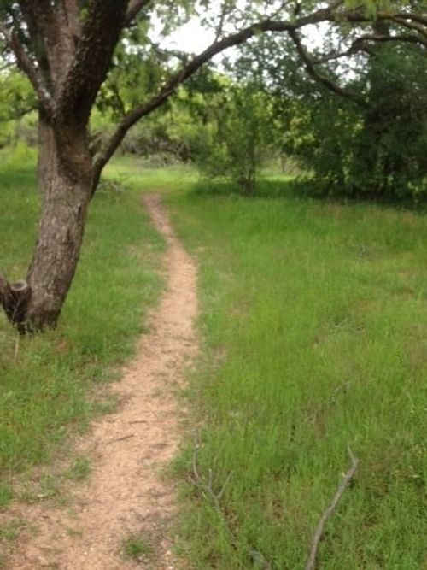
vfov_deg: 55.4
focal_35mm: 33
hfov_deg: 42.9
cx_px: 214
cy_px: 285
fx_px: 543
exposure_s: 1/294
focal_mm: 4.12
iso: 50
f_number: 2.4
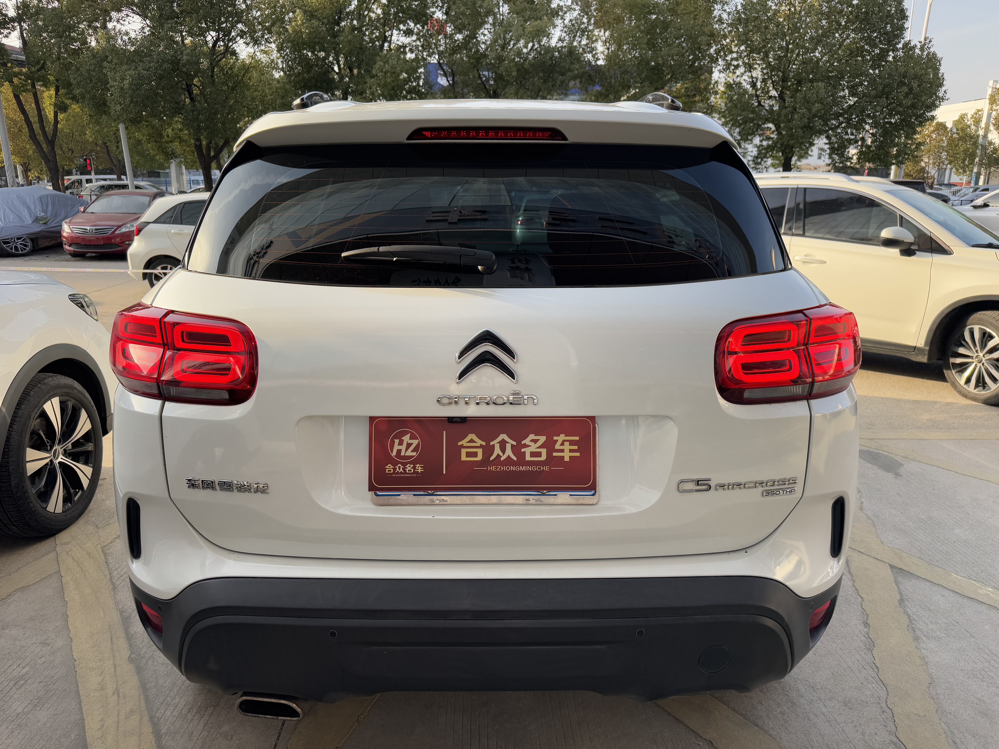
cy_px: 374
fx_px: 693
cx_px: 500
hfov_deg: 71.6
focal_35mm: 24
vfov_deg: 56.8
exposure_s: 1/739
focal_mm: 6.76
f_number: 1.78
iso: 80
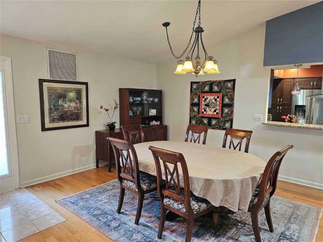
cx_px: 162
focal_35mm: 23
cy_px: 121
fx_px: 215
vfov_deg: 58.9
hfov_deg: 73.9
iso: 1000
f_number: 1.7
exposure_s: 1/120
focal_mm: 6.3
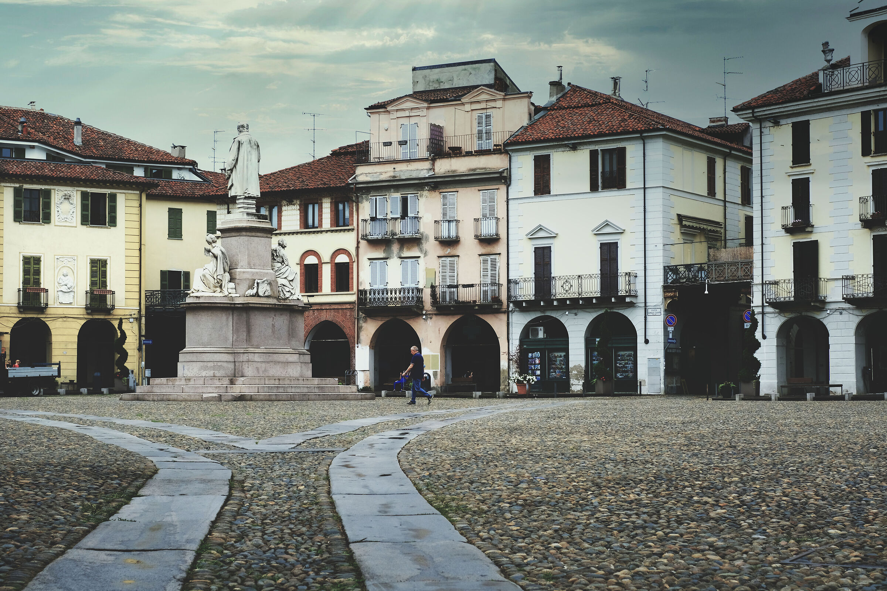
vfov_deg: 21.2
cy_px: 296
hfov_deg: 31.4
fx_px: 1577
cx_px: 444
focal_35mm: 64
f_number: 8
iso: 160
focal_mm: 42.7
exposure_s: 1/250
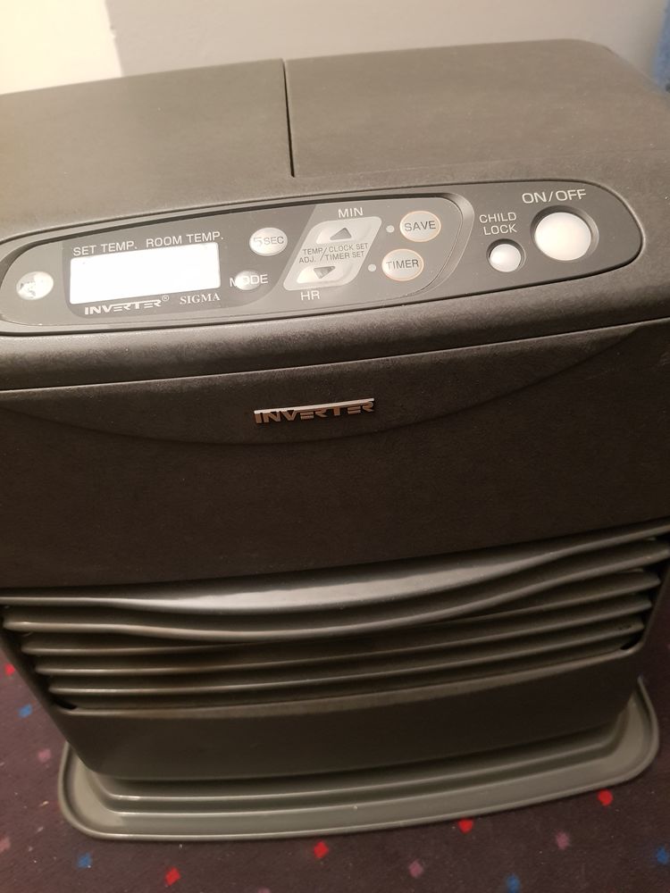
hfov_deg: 53.1
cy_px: 446
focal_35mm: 26
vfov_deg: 67.3
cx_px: 335
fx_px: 671
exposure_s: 1/25
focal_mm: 4.2
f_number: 1.7
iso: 200
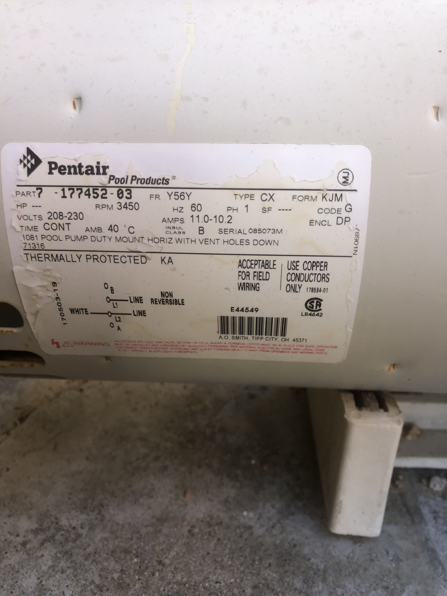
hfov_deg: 49.7
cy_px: 298
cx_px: 224
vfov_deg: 63.4
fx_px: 482
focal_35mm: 28
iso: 40
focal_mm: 3.99
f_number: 1.8
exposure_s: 1/120
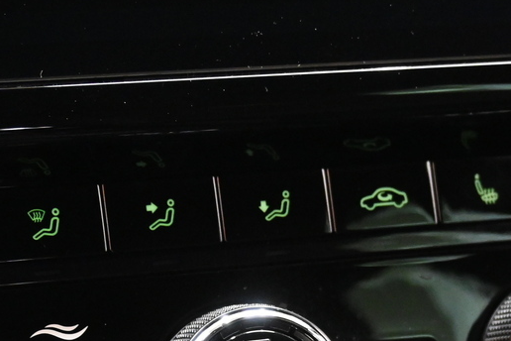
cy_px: 403
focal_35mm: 115
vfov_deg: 11.6
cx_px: 228
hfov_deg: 17.7
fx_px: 1637
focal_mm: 24.5
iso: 3600
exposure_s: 1/40
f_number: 4.2
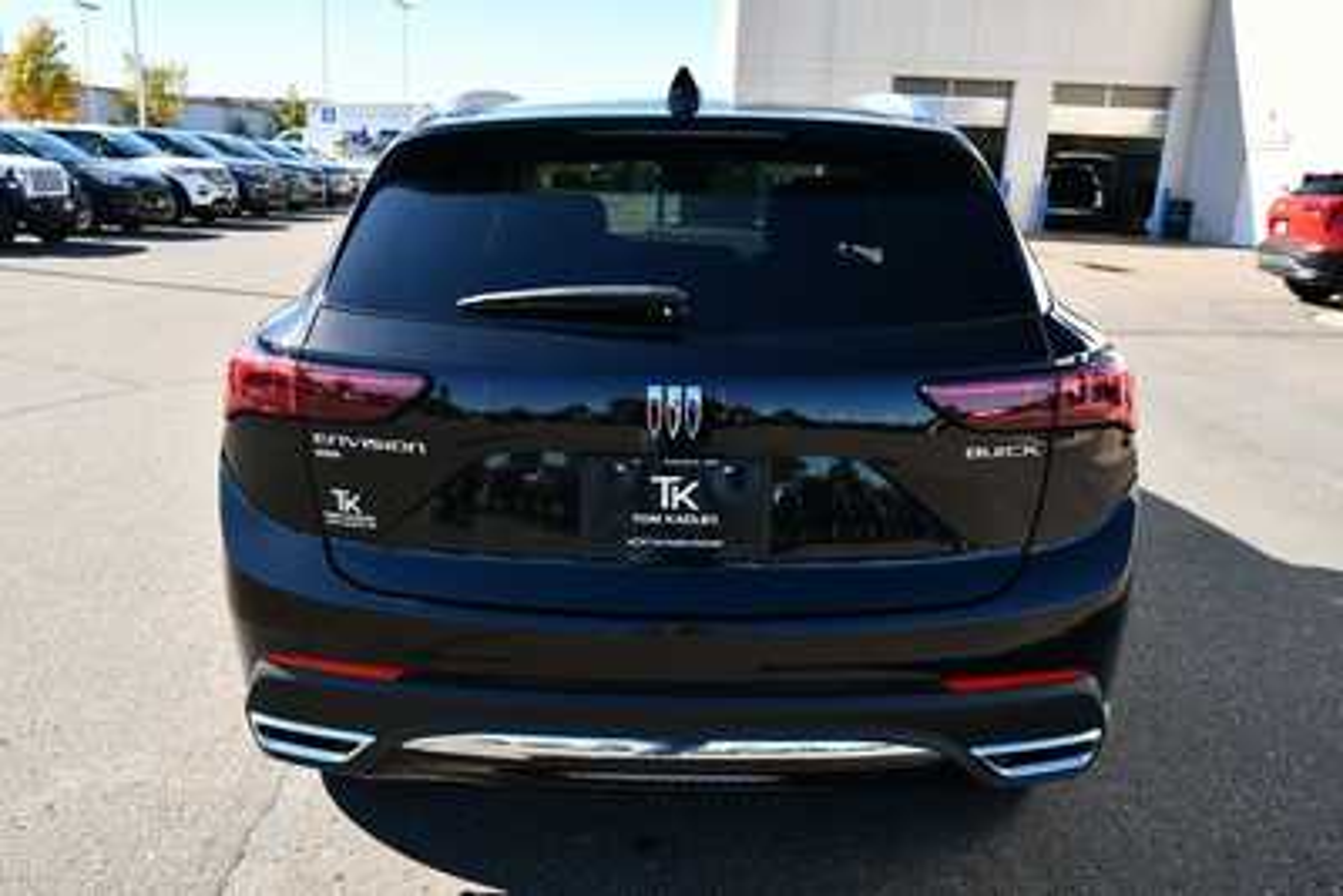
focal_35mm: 30
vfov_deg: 43.6
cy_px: 448
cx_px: 672
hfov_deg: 61.9
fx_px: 1120
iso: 200
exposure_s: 1/250
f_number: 6.3
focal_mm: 20
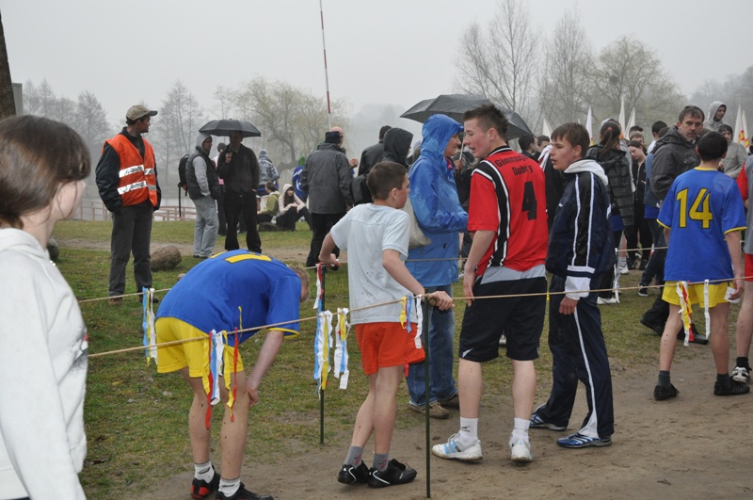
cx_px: 376
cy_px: 250
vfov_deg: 23.7
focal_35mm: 57
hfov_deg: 35.1
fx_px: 1191
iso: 1000
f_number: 6.3
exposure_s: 1/200
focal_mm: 38
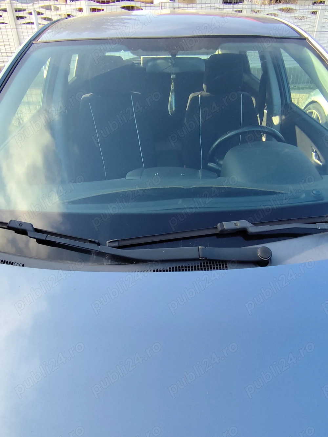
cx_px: 164
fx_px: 290
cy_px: 218
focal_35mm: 23
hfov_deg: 58.9
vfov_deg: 73.9
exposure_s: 1/297
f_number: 2.2
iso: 50
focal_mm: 1.65
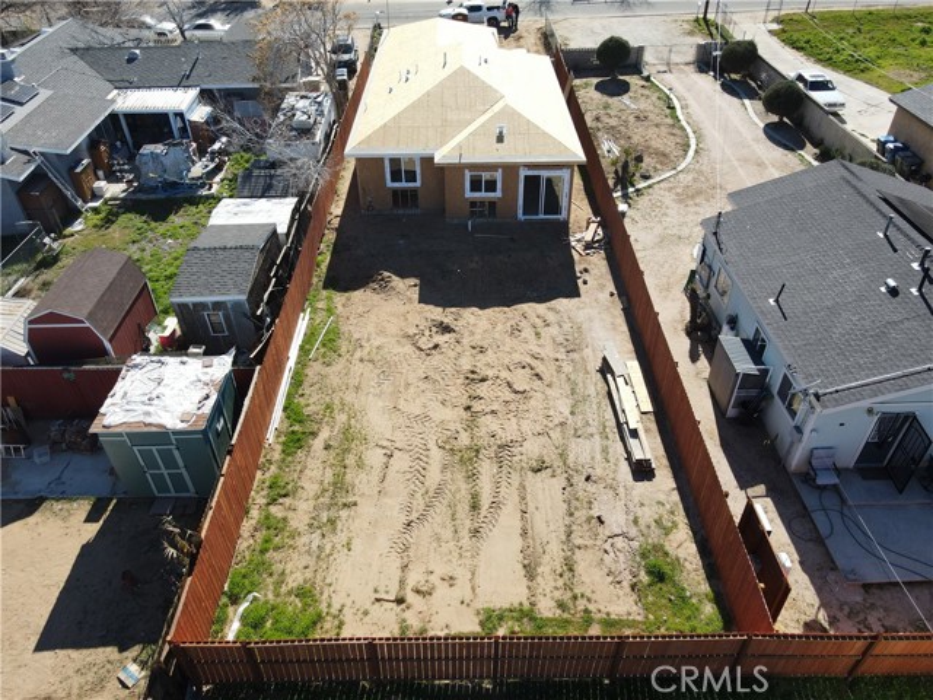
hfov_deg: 71.6
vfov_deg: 56.8
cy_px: 350
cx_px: 466
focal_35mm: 24
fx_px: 647
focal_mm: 4.5
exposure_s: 1/500
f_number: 2.8
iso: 100
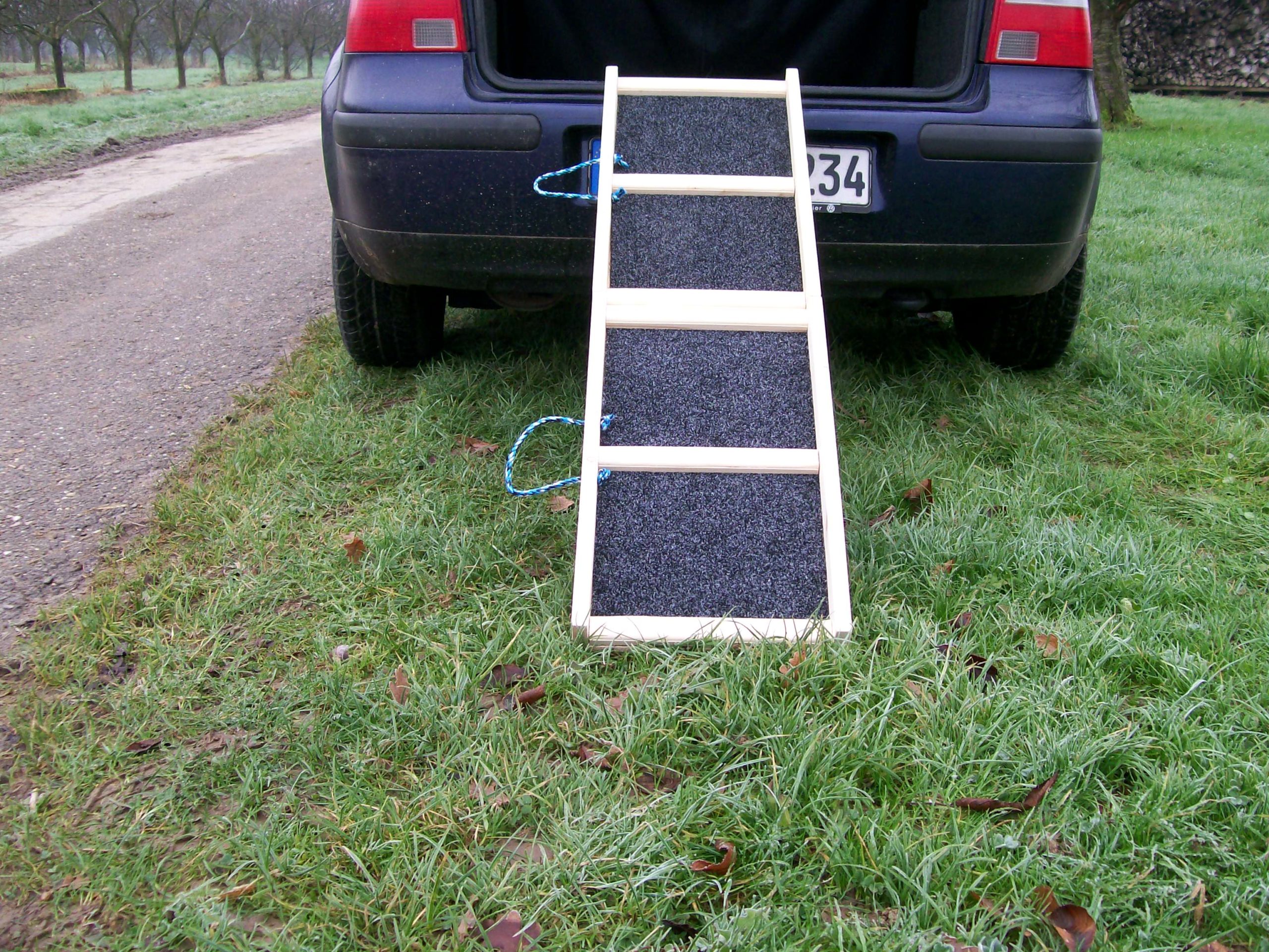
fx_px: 1320
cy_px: 476
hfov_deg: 51.4
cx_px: 634
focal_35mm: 36
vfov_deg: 39.7
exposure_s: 1/74.1
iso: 80
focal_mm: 6
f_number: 2.7
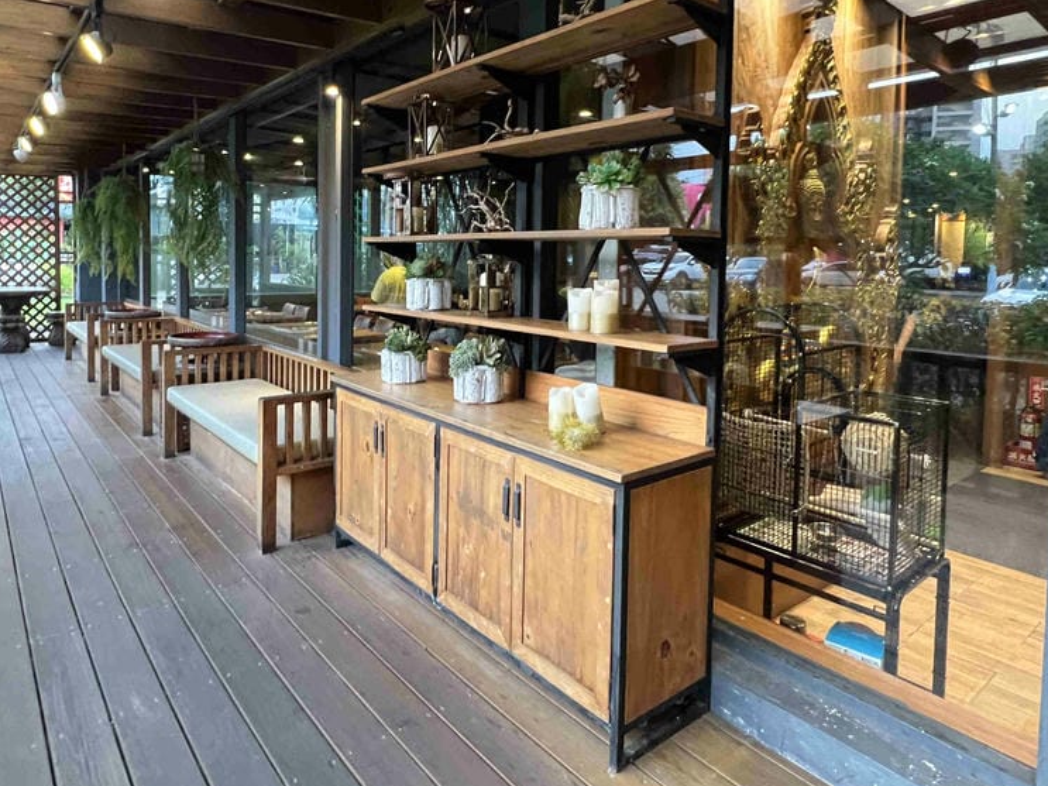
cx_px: 484
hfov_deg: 78.9
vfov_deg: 62.5
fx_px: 636
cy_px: 291
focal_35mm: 21
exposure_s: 1/60
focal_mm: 1.57
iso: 400
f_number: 1.8
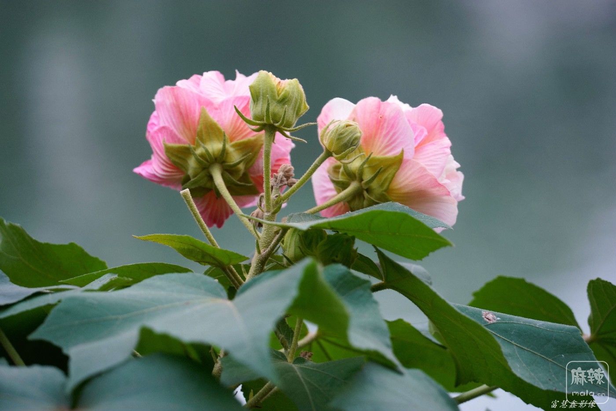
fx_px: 3422
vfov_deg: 6.9
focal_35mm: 200
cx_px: 308
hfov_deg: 10.3
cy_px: 206
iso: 100
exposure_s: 1/80
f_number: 5.6
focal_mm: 200
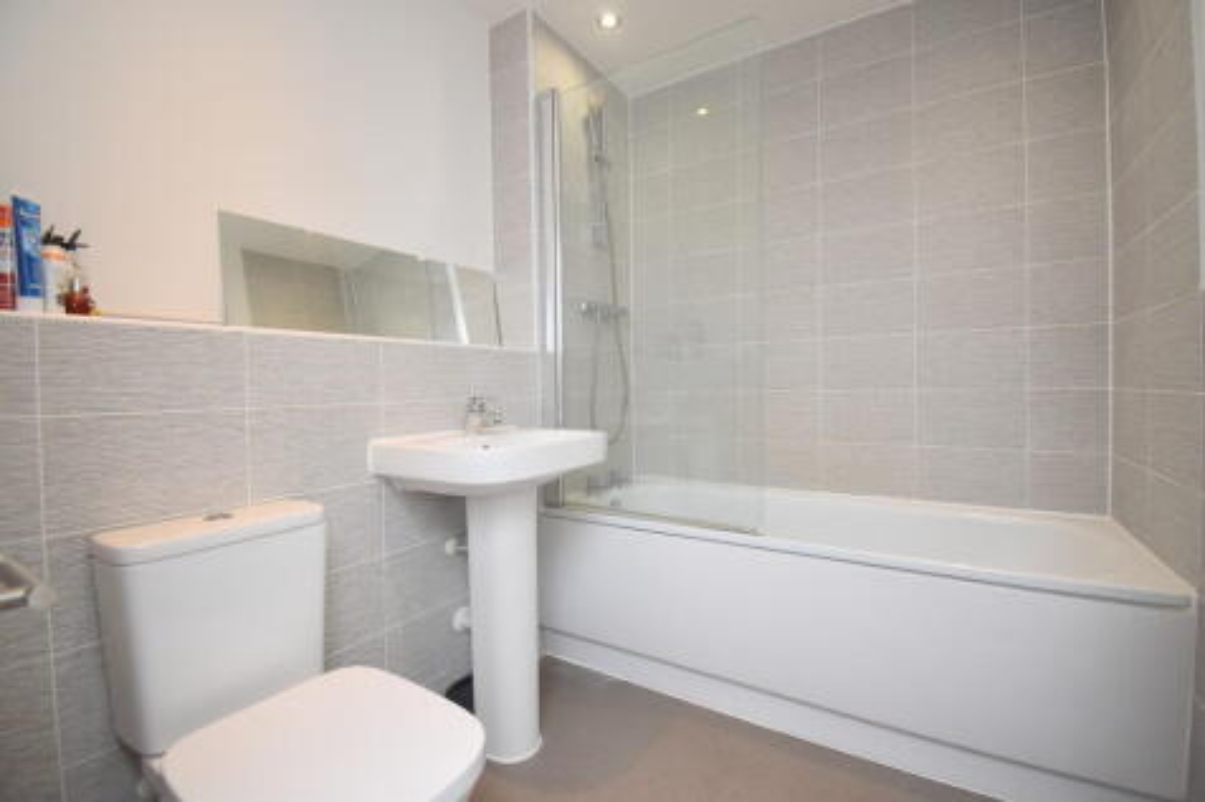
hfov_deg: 100.4
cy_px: 401
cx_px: 602
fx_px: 502
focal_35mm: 15
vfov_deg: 77.3
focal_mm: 10
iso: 800
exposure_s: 1/125
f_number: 4.5
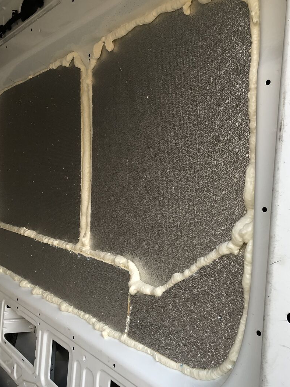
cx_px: 146
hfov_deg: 44.2
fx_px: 357
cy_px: 196
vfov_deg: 56.8
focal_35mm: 32
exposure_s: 1/30
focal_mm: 3.99
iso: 32
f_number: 1.8
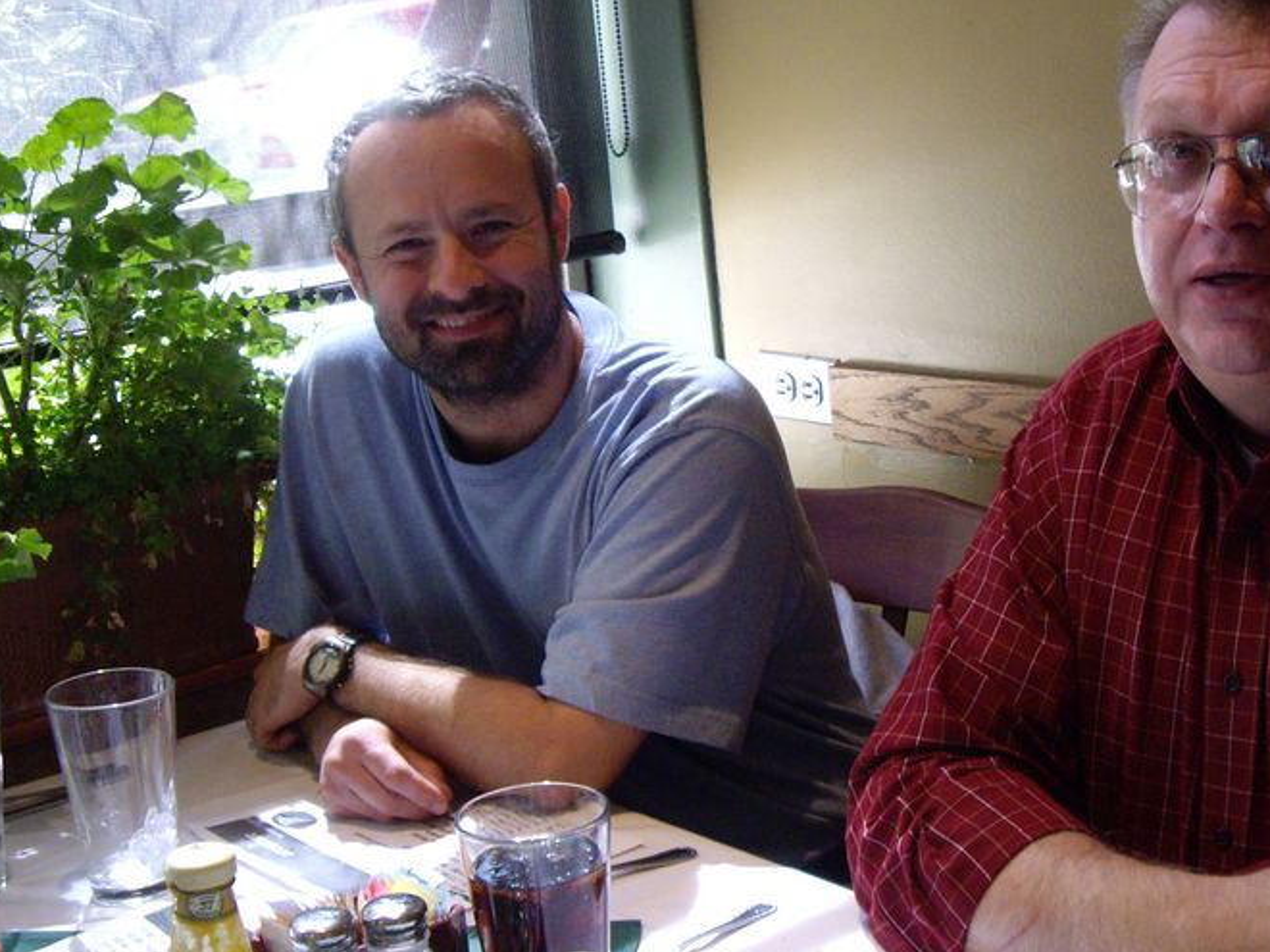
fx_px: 2165
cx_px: 793
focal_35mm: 59
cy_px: 383
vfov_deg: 24.8
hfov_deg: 32.5
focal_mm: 6.2
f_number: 2.7
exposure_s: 1/50
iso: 200
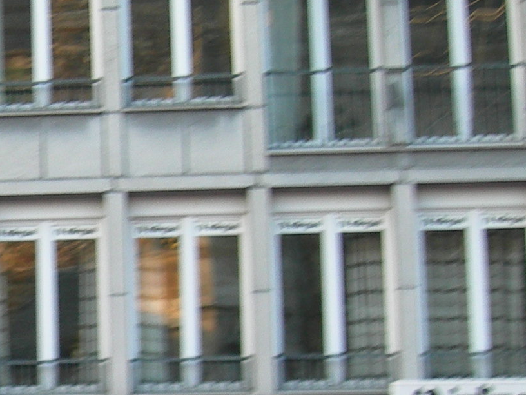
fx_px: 2173
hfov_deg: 12.7
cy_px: 420
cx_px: -384
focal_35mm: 143
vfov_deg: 10.3
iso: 50
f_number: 2.8
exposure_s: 1/48.7
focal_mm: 7.8
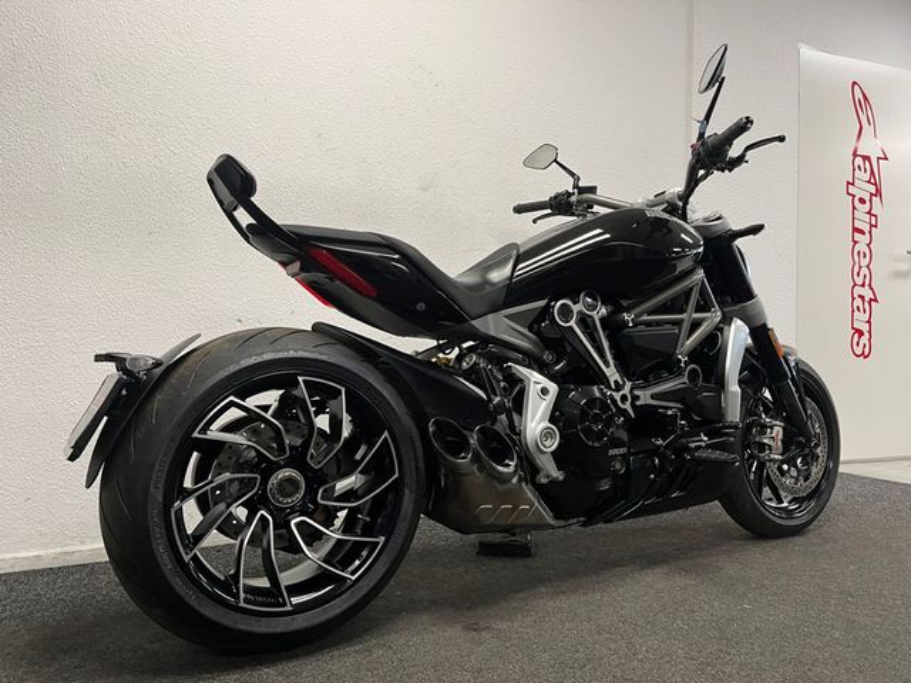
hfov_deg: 67.3
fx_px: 684
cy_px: 342
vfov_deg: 53.1
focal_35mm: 26
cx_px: 456
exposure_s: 1/50
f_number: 1.6
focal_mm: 5.1
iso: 80
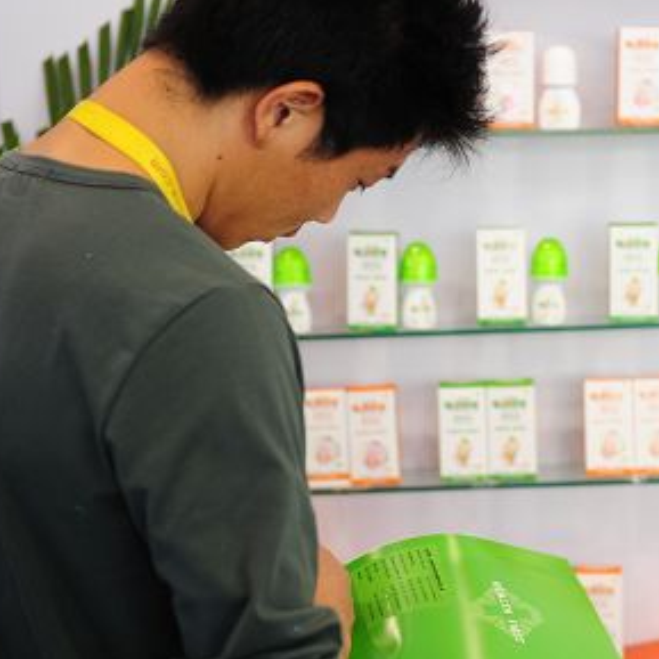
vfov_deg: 20.6
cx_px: 520
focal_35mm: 84
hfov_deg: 20.4
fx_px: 1809
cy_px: 284
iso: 800
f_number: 3.2
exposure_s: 1/80
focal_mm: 52
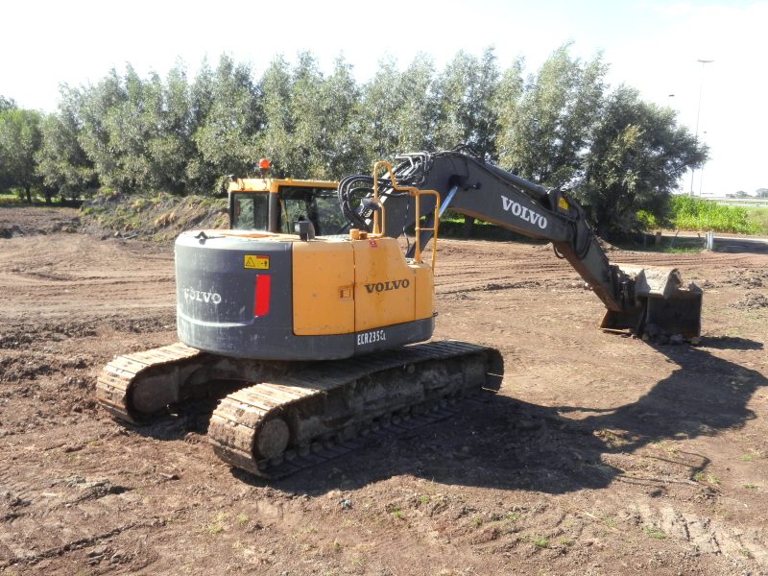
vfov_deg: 42.9
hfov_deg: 55.4
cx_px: 384
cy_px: 288
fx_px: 732
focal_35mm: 33
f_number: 3.8
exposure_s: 1/500
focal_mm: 5.9
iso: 160
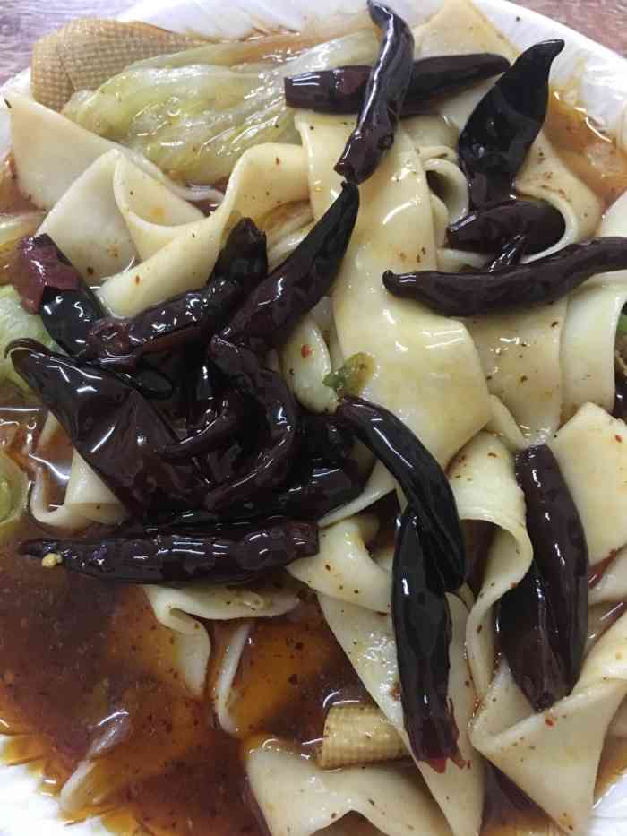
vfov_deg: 61.7
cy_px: 418
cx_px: 314
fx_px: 700
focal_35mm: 29
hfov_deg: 48.2
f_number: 2.2
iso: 160
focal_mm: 4.15
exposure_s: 1/8
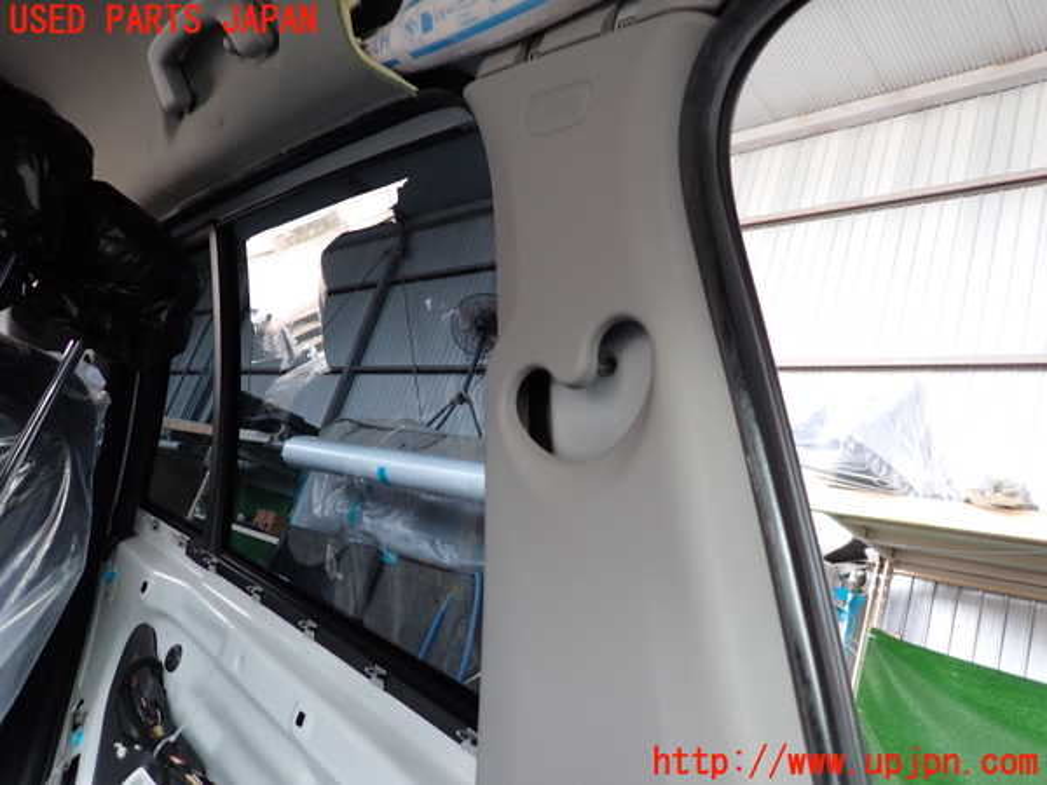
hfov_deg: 69.4
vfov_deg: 54.9
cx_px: 524
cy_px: 392
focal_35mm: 25
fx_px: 756
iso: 200
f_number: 2
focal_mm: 4.5
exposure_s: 1/60
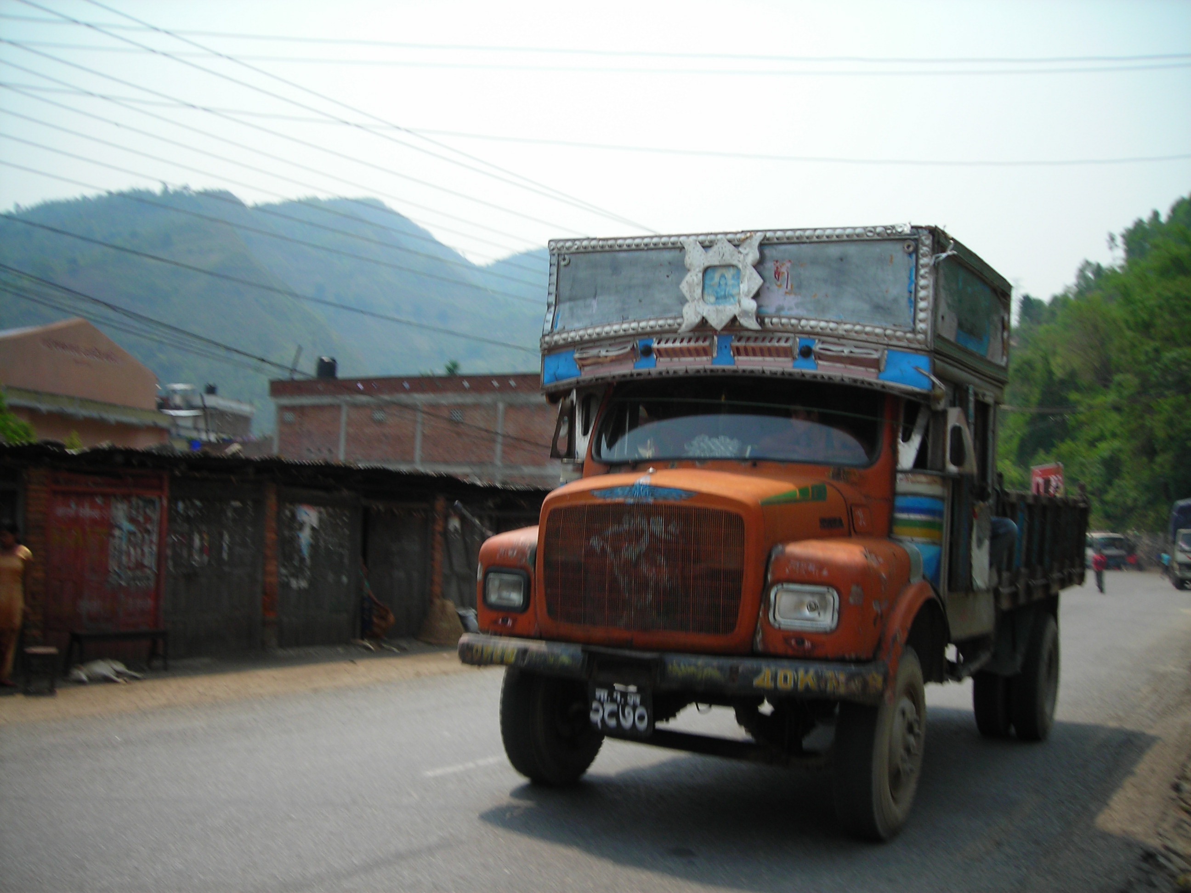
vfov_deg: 37.7
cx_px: 596
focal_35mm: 38
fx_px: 1307
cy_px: 446
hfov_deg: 49.0
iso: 50
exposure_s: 1/128
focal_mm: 6.3
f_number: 6.4
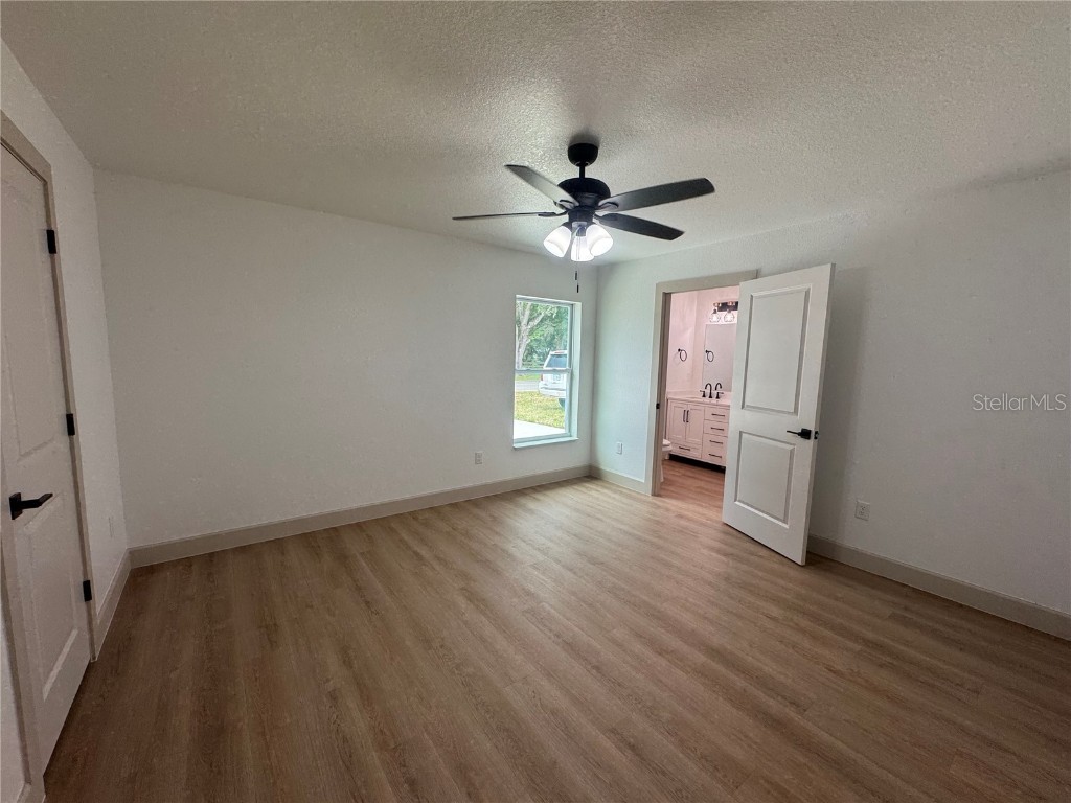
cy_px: 402
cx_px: 536
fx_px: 433
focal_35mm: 14
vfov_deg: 85.7
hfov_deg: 102.1
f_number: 2.2
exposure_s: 1/120
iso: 64
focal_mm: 2.22
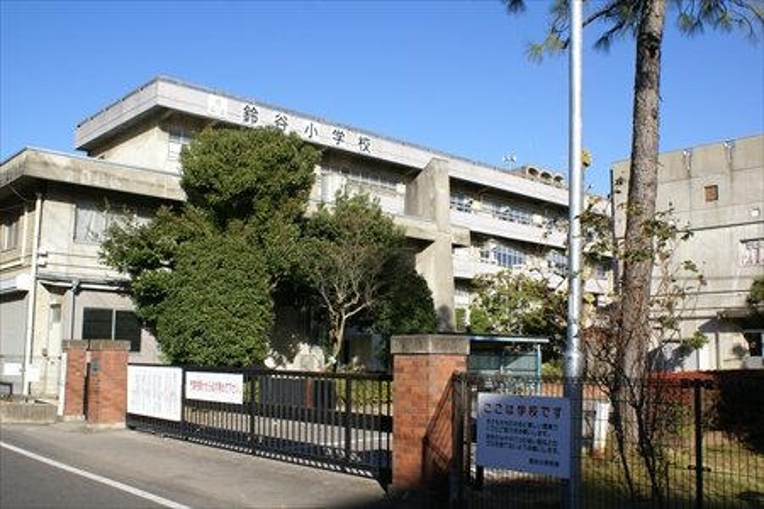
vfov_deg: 36.9
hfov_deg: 53.1
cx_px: 382
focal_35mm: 36
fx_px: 764
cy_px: 254
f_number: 10
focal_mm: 24
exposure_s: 1/125
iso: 100
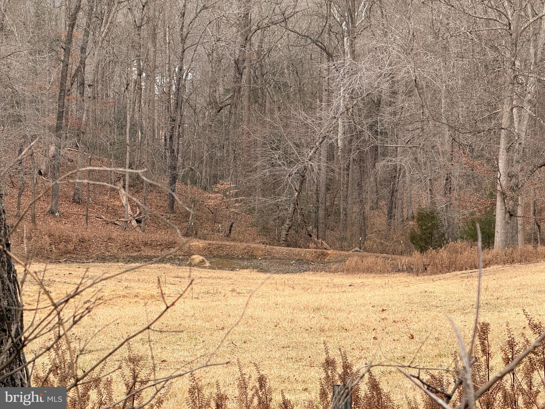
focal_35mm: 120
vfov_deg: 12.3
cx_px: 272
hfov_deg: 16.4
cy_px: 204
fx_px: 1889
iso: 100
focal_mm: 15.66
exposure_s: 1/99
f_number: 2.8
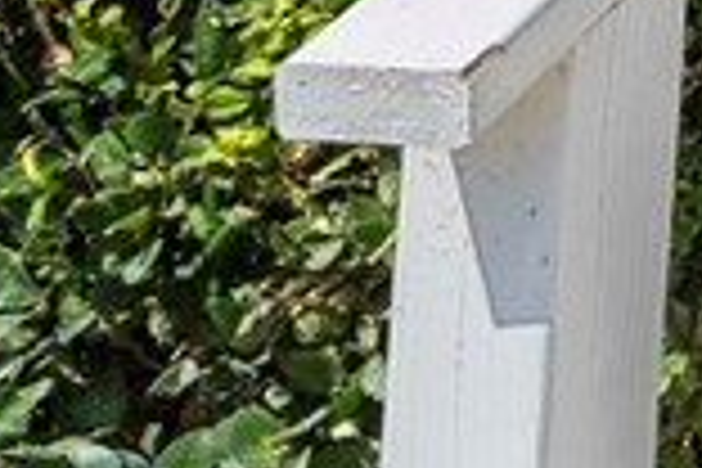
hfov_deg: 13.1
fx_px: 1794
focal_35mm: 92
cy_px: -475
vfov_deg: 12.9
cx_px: 1876
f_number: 9
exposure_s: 1/3200
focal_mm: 14
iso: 500
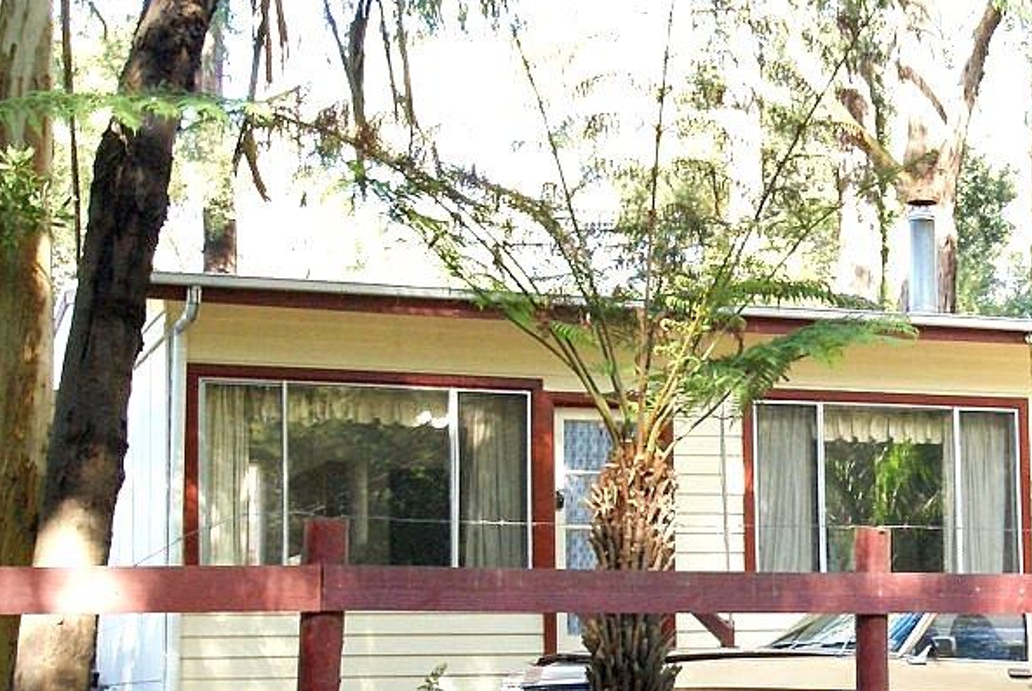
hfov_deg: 24.1
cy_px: 528
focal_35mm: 81
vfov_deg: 16.8
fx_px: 2325
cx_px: 995
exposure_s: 1/50
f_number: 9
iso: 800
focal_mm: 20
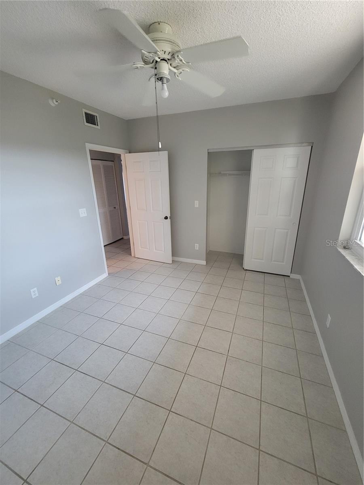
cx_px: 182
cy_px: 242
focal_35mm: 13
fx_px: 182
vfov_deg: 106.2
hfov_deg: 89.9
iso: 400
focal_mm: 2.2
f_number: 2.2
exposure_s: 1/30
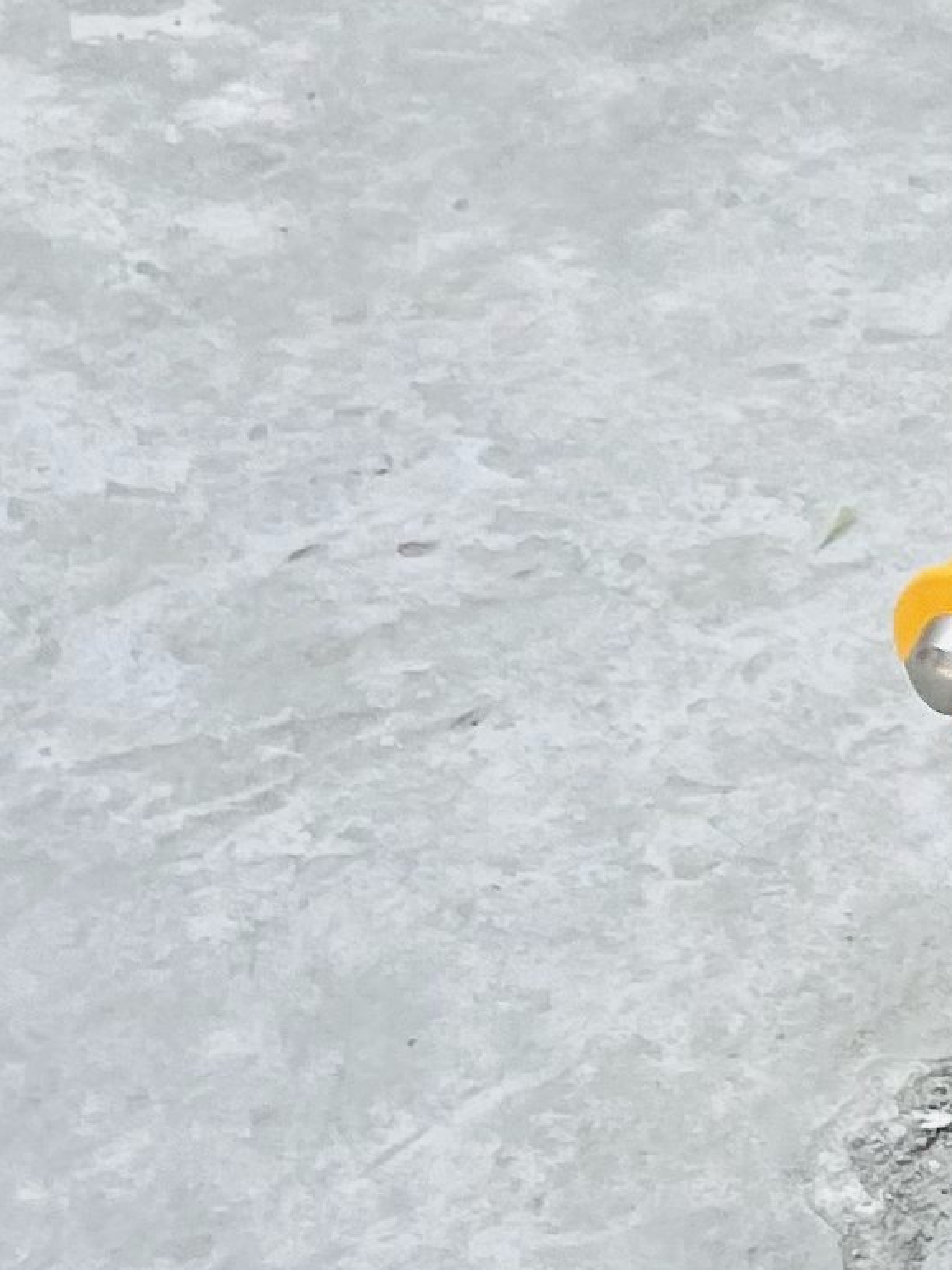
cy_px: -189
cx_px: 2041
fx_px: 4988
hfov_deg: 9.9
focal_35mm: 136
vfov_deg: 14.1
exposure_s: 1/1233
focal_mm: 4.2
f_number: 1.6
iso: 32
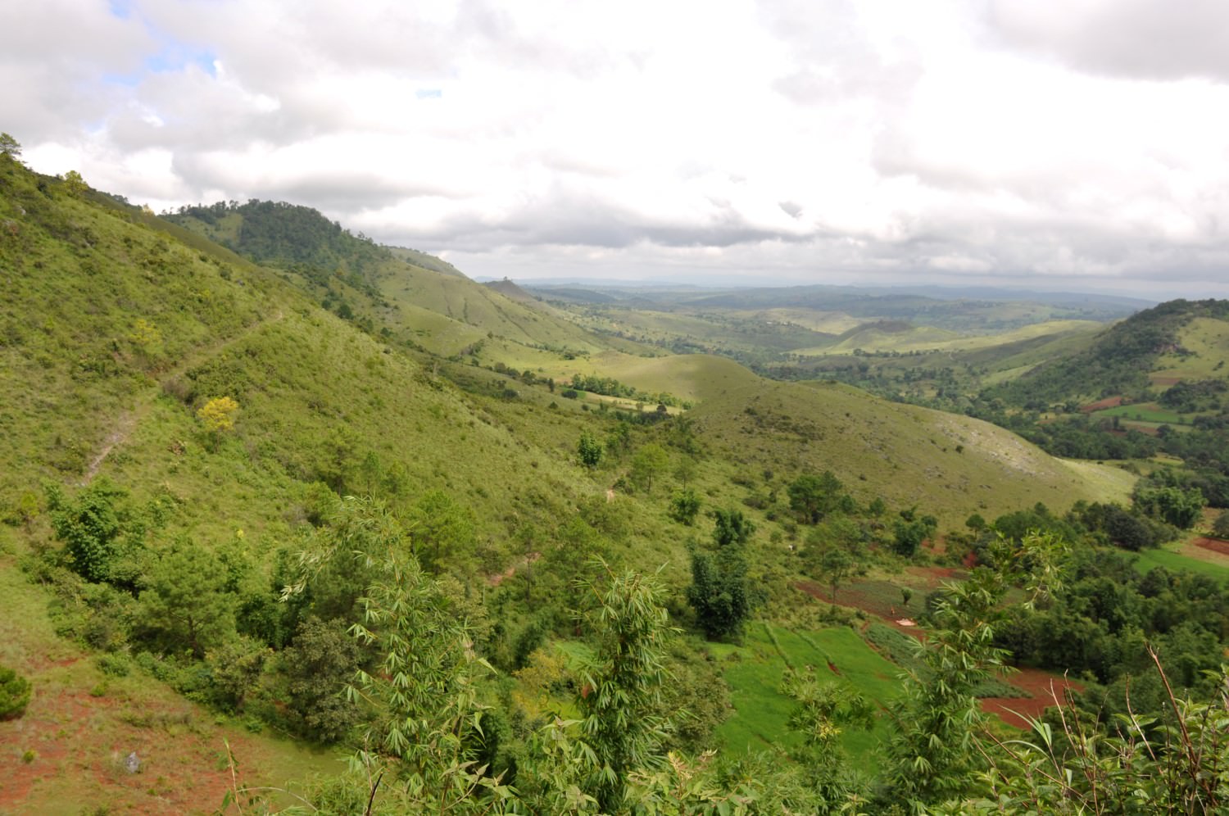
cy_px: 408
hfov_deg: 57.3
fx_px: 1125
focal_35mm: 33
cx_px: 614
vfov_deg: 39.9
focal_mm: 22
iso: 100
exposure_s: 1/200
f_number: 7.1
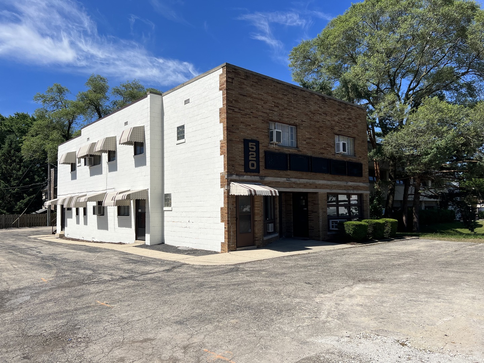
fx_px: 364
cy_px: 182
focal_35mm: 26
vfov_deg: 53.1
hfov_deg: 67.3
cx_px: 242
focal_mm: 5.7
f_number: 1.5
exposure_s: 1/6993
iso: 50
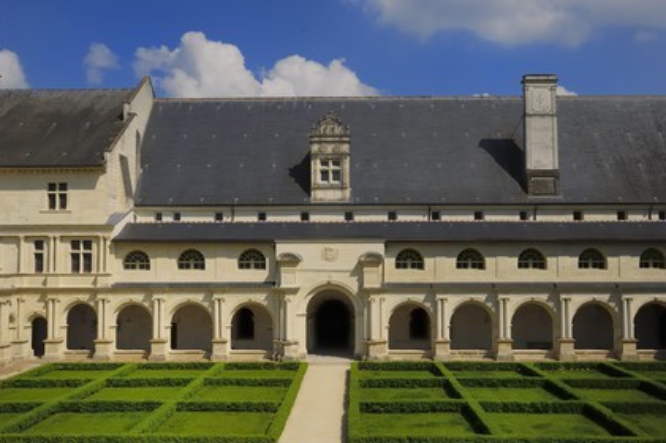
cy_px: 222
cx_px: 333
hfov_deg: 53.2
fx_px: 665
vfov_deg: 36.8
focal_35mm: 36
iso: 100
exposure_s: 1/125
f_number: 13
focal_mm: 24
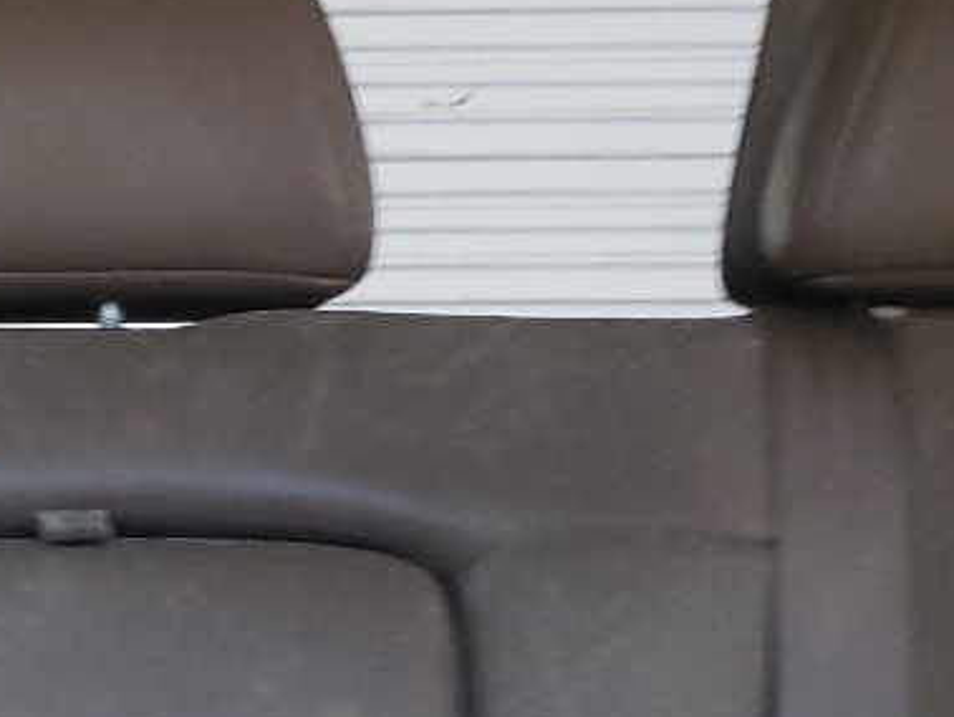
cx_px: -197
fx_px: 3033
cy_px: 712
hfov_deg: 17.1
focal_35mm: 110
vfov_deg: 13.3
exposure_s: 1/40
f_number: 1.5
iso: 317
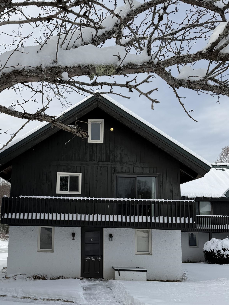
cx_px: 69
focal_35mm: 35
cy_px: 172
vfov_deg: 52.5
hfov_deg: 40.0
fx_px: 309
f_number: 1.78
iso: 80
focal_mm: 6.76
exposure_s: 1/4975
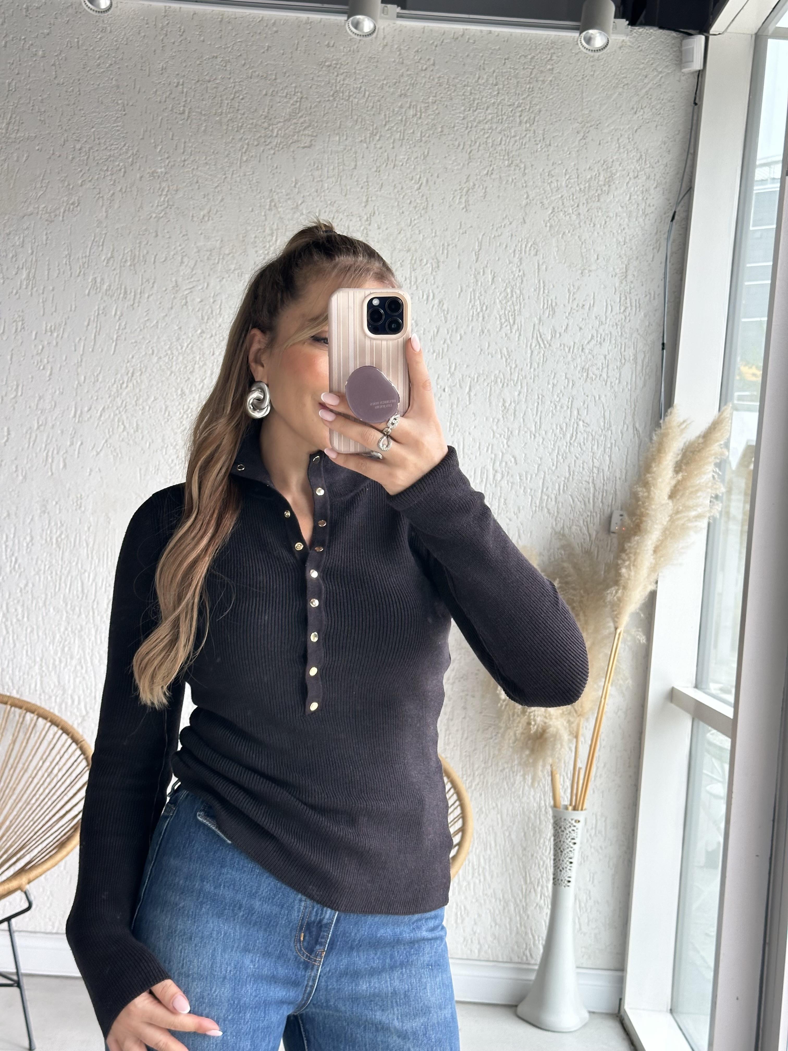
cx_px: 394
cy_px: 526
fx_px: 1457
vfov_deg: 39.7
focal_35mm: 48
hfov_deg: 30.3
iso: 80
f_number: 1.78
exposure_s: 1/162
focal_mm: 6.86
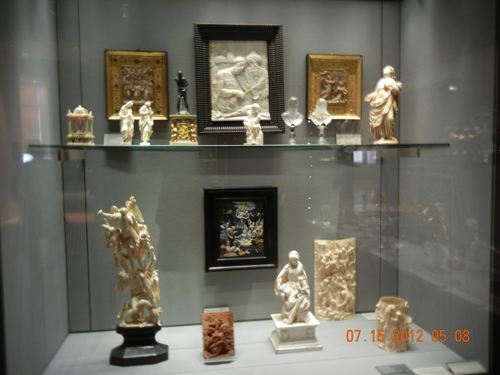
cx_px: 250
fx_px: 433
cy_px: 188
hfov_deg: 60.0
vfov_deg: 46.8
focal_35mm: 30
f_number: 3.5
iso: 200
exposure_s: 1/4.7
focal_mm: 5.4
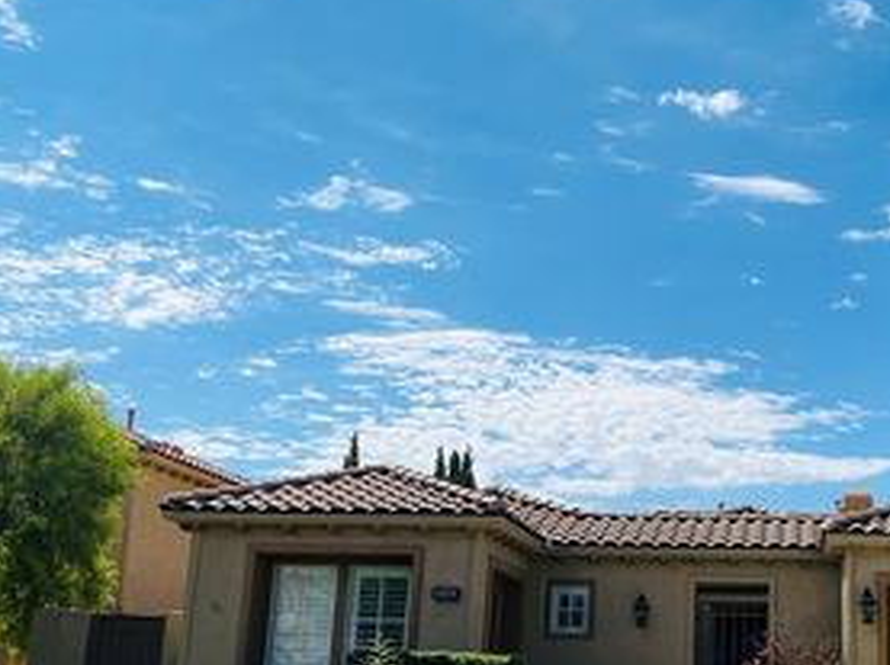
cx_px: 745
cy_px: 451
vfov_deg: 30.5
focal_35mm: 47
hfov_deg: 38.5
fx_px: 1207
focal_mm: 4.25
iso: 32
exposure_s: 1/5236
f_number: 1.8
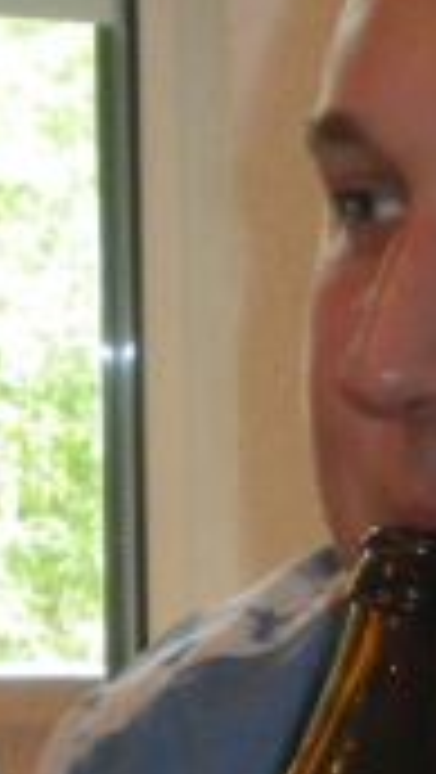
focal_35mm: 182
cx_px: 22
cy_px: 648
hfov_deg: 6.7
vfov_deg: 11.8
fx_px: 3733
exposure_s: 1/50
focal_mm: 6.3
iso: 400
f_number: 3.5
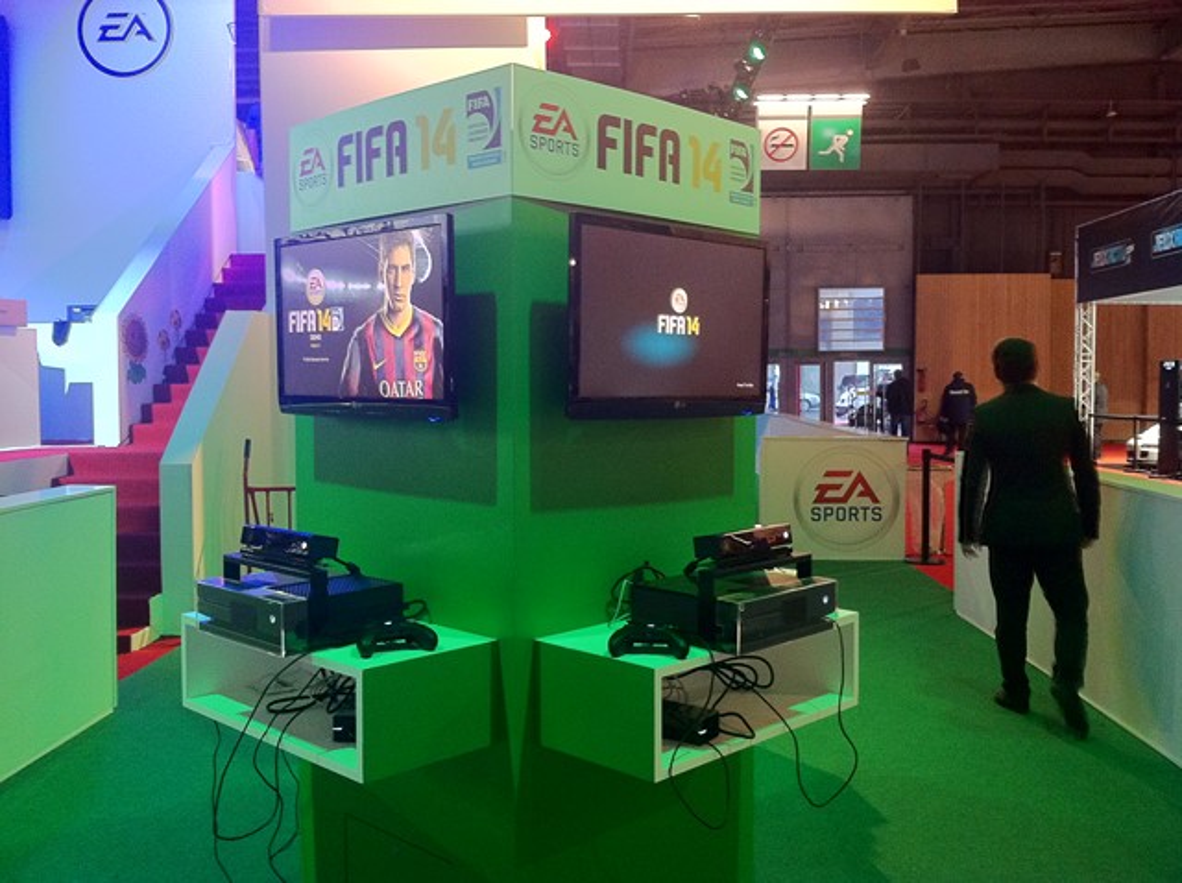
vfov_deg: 40.6
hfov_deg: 52.7
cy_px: 442
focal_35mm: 35
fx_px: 1193
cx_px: 591
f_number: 2.8
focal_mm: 3.85
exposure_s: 1/15
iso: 320
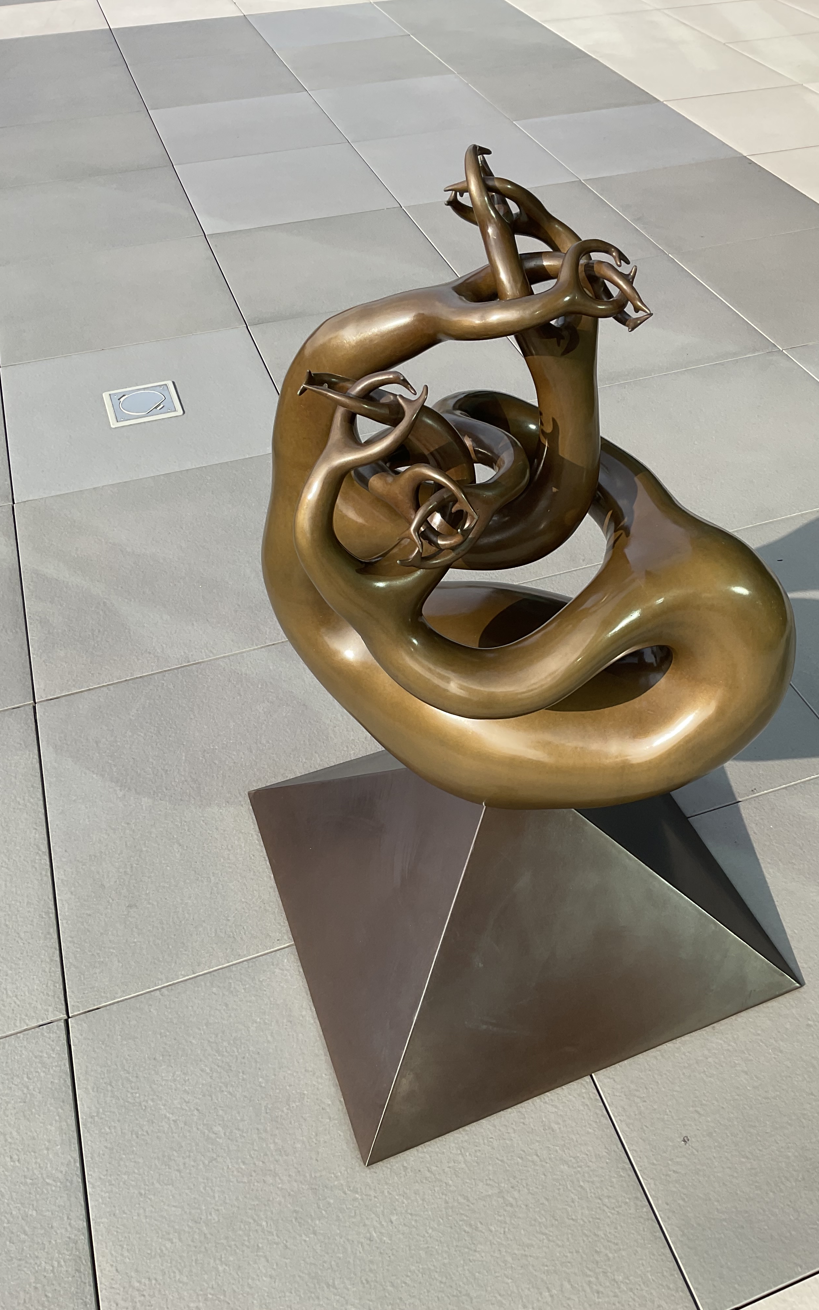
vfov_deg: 61.2
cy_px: 653
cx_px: 493
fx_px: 1107
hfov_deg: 40.4
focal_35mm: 31
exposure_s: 1/1015
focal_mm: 3
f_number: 1.8
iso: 16
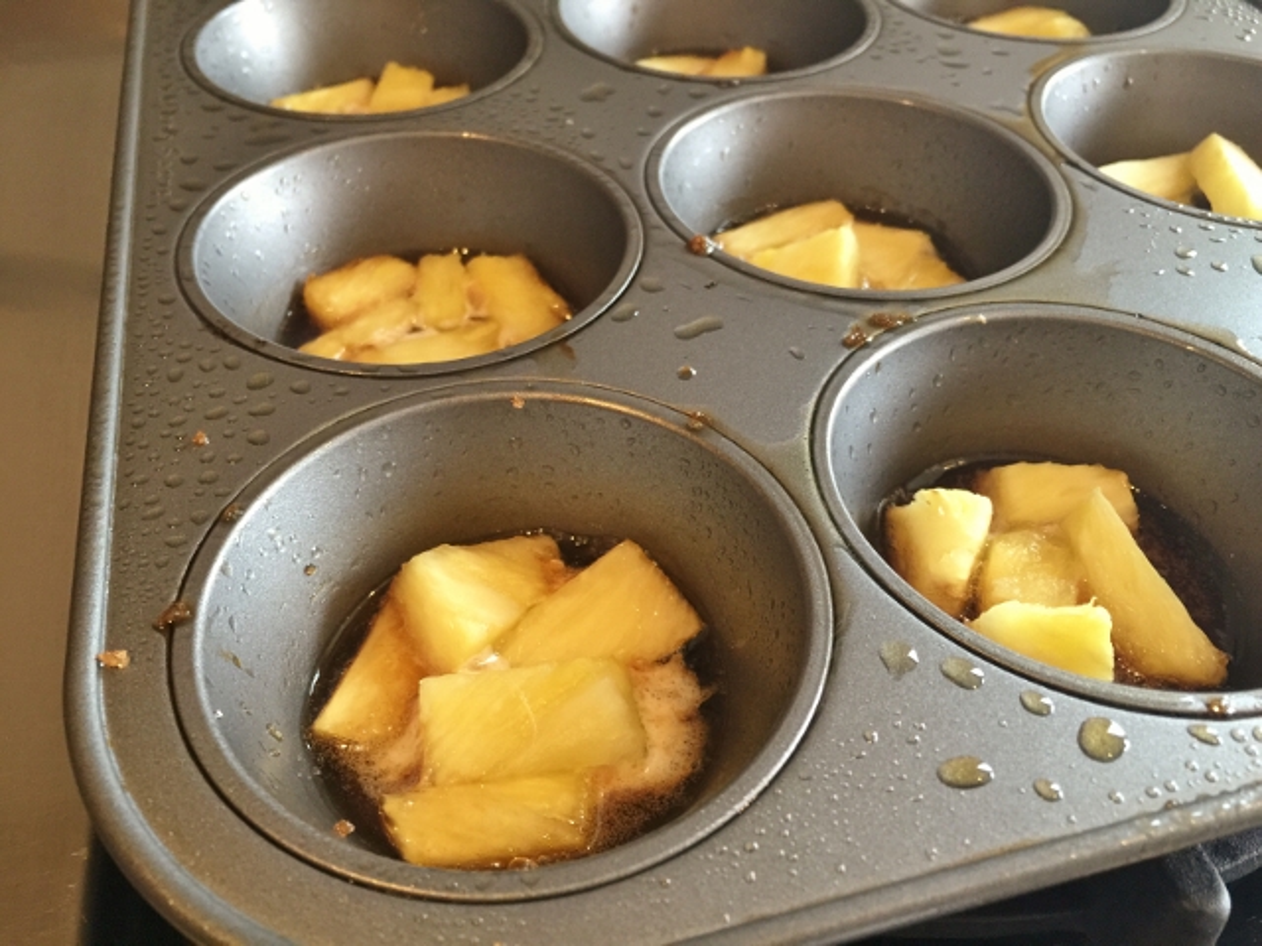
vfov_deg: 48.2
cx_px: 631
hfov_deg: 61.7
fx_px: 1057
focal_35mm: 29
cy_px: 473
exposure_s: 1/15
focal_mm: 4.15
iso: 80
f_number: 2.2
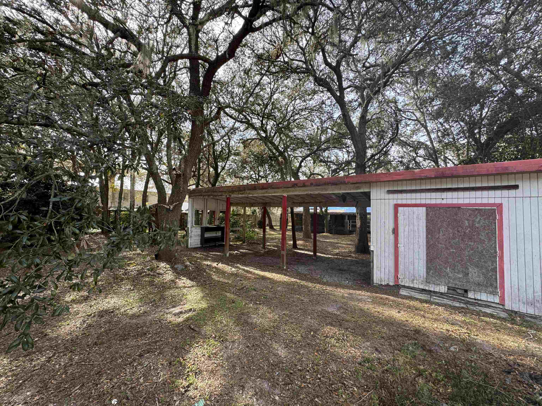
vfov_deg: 85.7
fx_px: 219
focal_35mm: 14
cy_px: 203
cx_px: 271
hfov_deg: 102.1
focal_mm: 2.22
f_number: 2.2
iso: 40
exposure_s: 1/171
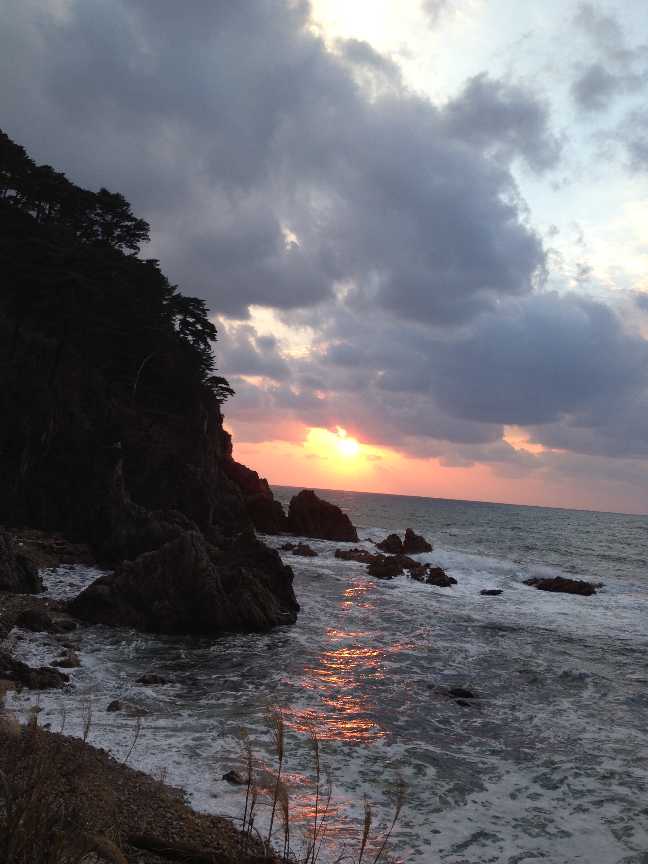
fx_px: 874
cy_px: 432
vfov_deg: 52.6
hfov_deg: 40.7
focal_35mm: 35
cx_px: 324
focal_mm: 4.28
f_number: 2.4
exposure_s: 1/238
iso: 64
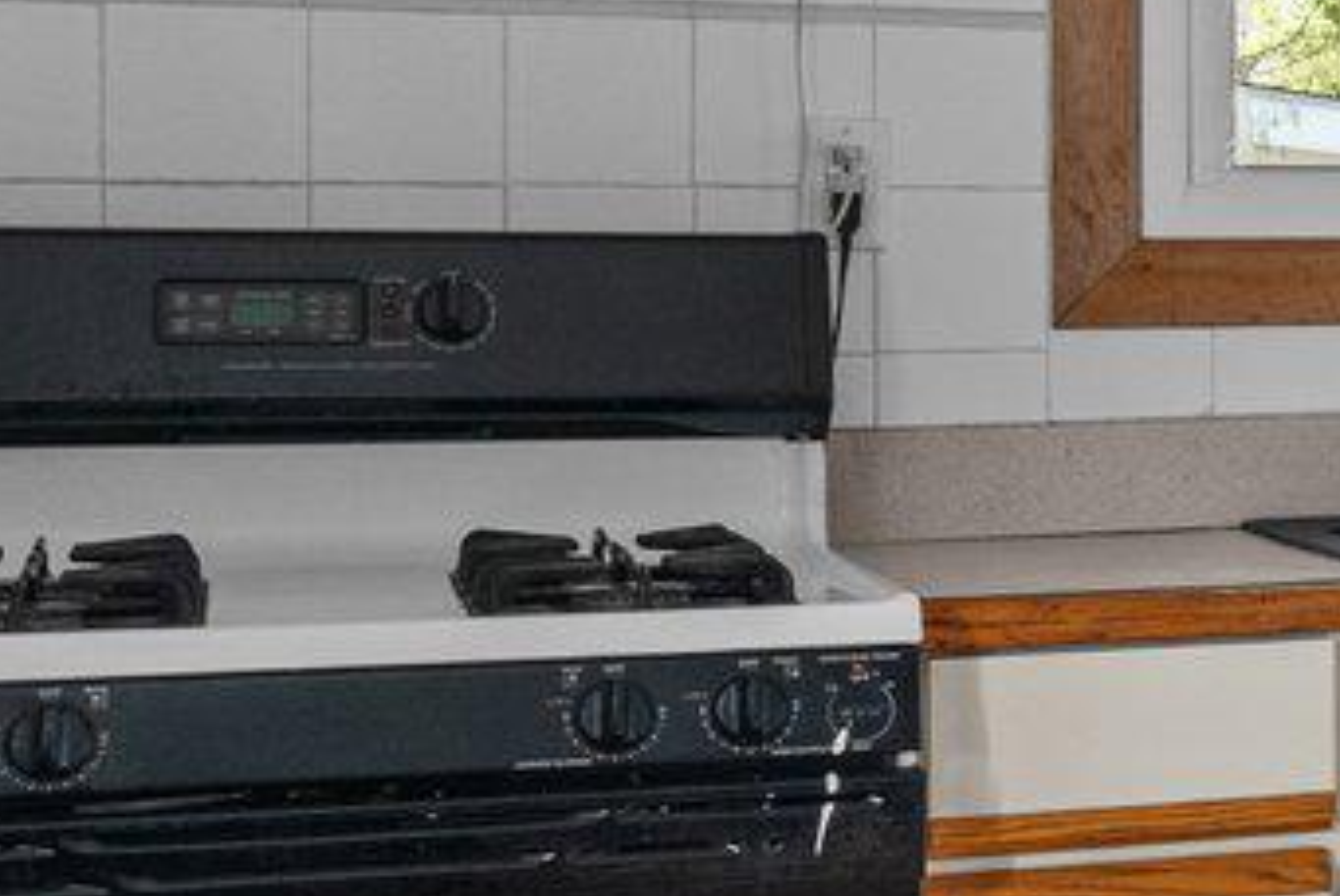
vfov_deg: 13.4
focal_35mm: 102
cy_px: 301
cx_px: 2421
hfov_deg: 16.6
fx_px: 3800
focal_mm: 17
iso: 1000
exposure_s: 1/15
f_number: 8
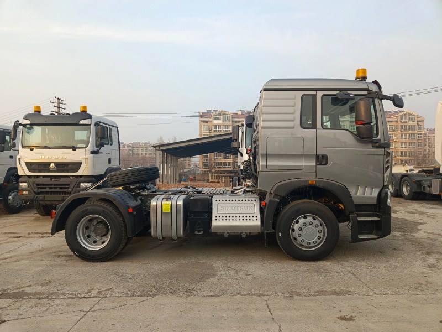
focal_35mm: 23
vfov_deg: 58.9
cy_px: 166
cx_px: 221
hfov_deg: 73.9
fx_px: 294
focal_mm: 5.59
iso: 100
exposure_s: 1/155
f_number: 1.88
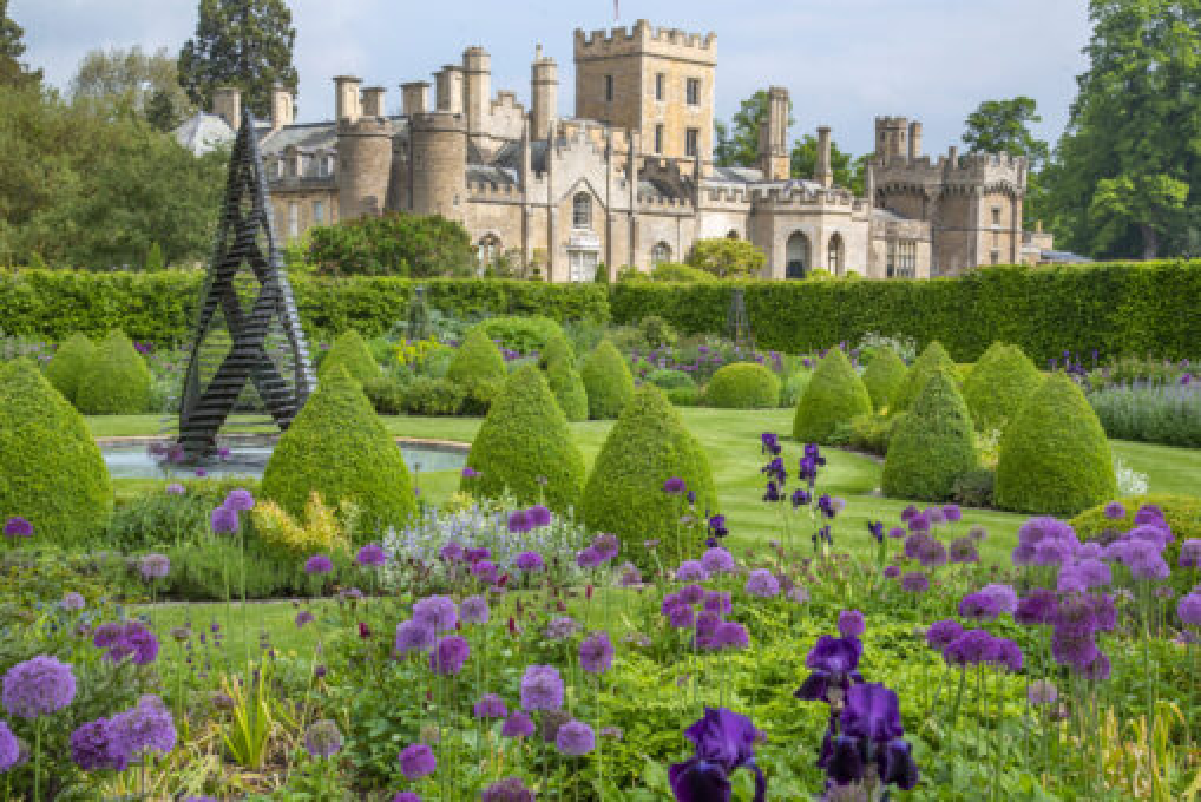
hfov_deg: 39.6
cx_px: 600
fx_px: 1669
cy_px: 401
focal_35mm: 50
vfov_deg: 27.0
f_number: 13
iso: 250
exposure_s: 1/320
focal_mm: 50
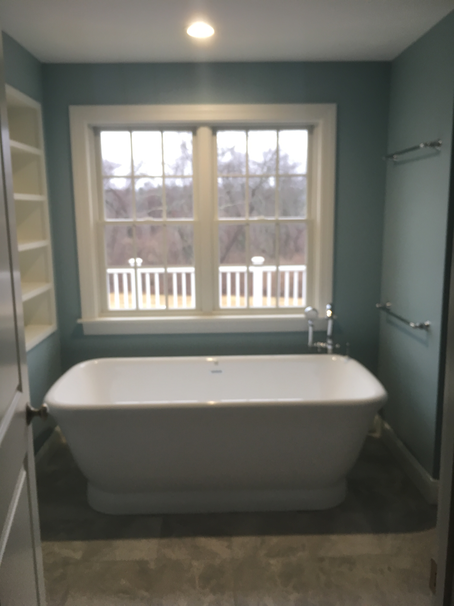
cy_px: 303
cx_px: 227
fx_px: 507
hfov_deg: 48.2
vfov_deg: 61.7
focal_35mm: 29
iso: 64
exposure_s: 1/30
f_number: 2.2
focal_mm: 4.15
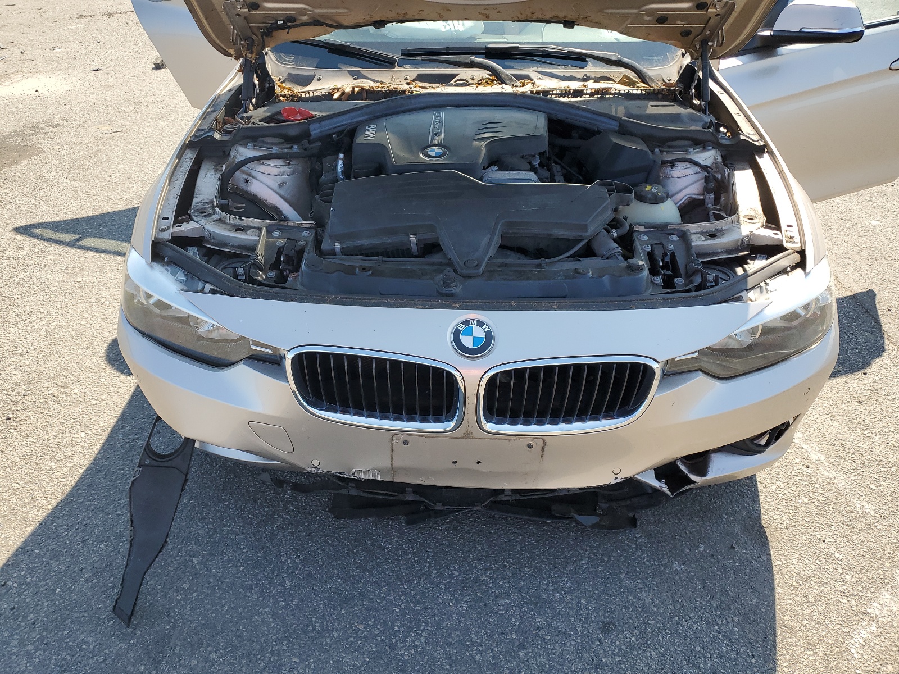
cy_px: 337
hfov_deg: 67.3
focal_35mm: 26
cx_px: 450
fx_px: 675
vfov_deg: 53.1
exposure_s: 1/1111
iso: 50
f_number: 1.5
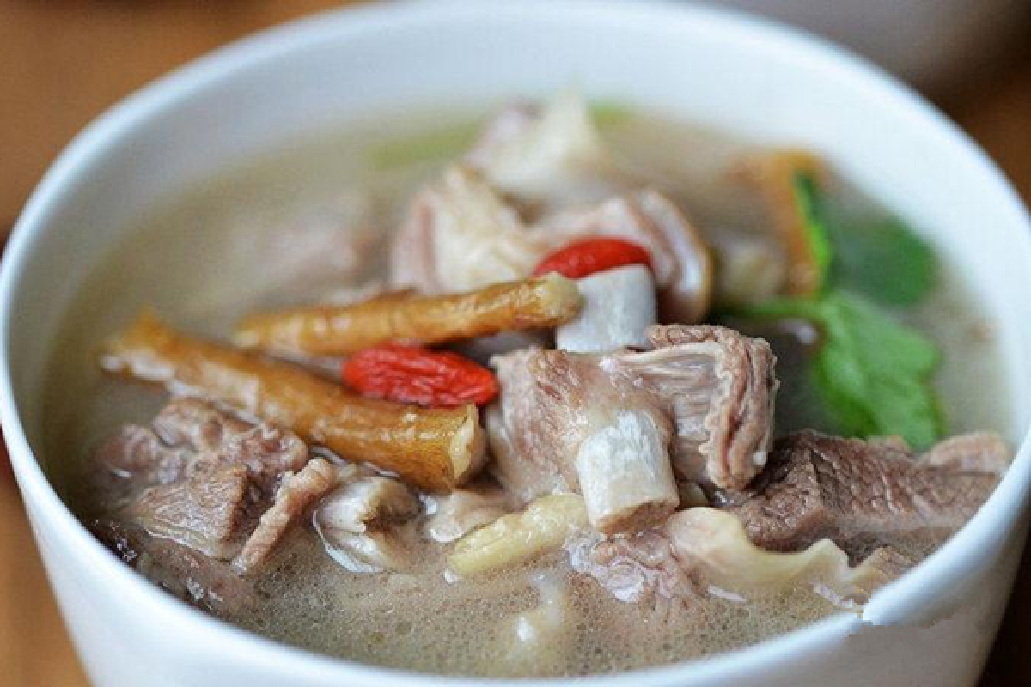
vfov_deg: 10.2
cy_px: 344
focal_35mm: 135
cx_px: 516
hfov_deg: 15.2
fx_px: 3866
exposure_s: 1/200
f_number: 3.5
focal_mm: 90
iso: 800
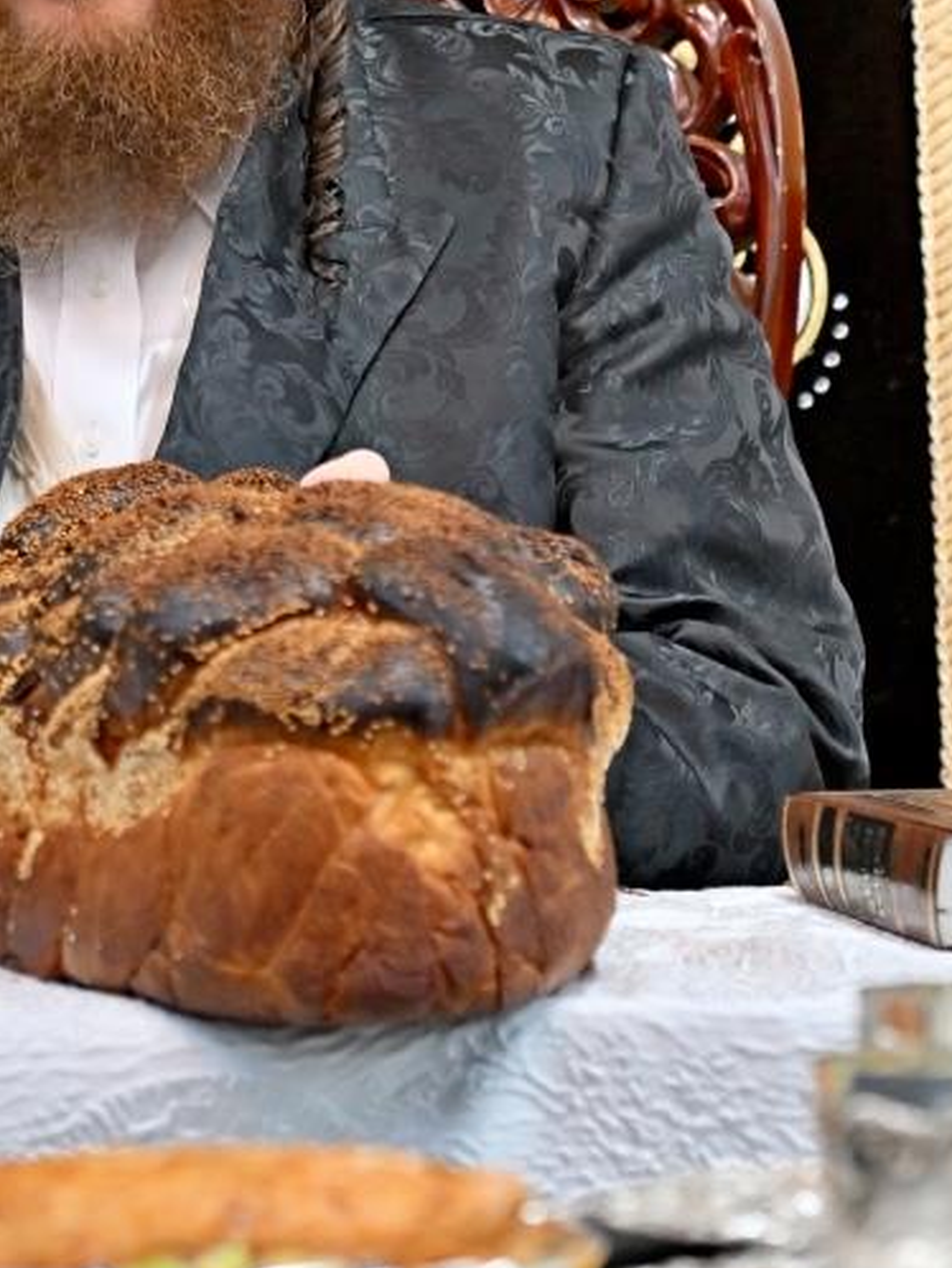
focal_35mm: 326
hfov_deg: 4.6
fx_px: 11944
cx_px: 255
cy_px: 74
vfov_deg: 6.1
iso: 640
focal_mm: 110
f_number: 4
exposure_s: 1/160
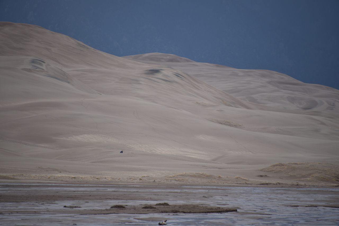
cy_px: 113
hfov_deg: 6.9
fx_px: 2825
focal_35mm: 300
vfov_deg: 4.6
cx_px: 170
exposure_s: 1/640
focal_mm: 300
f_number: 5.6
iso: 100
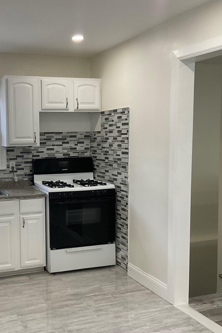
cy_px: 169
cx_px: 46
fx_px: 379
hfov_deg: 31.8
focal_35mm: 41
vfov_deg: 47.4
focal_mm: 3
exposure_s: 1/120
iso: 64
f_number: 1.8
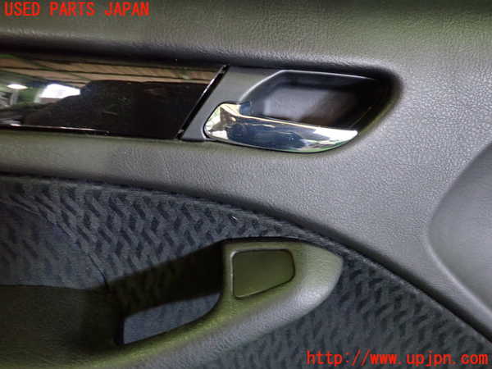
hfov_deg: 69.4
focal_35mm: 25
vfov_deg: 54.9
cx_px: 246
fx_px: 355
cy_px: 184
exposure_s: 1/25
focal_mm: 4.5
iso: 800
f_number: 2
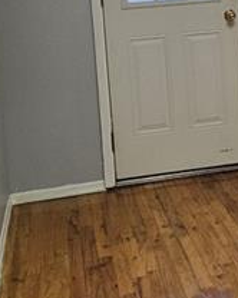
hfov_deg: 18.0
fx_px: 732
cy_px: 10
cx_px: 234
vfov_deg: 22.3
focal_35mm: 83
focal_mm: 5.4
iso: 160
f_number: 1.8
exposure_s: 1/120
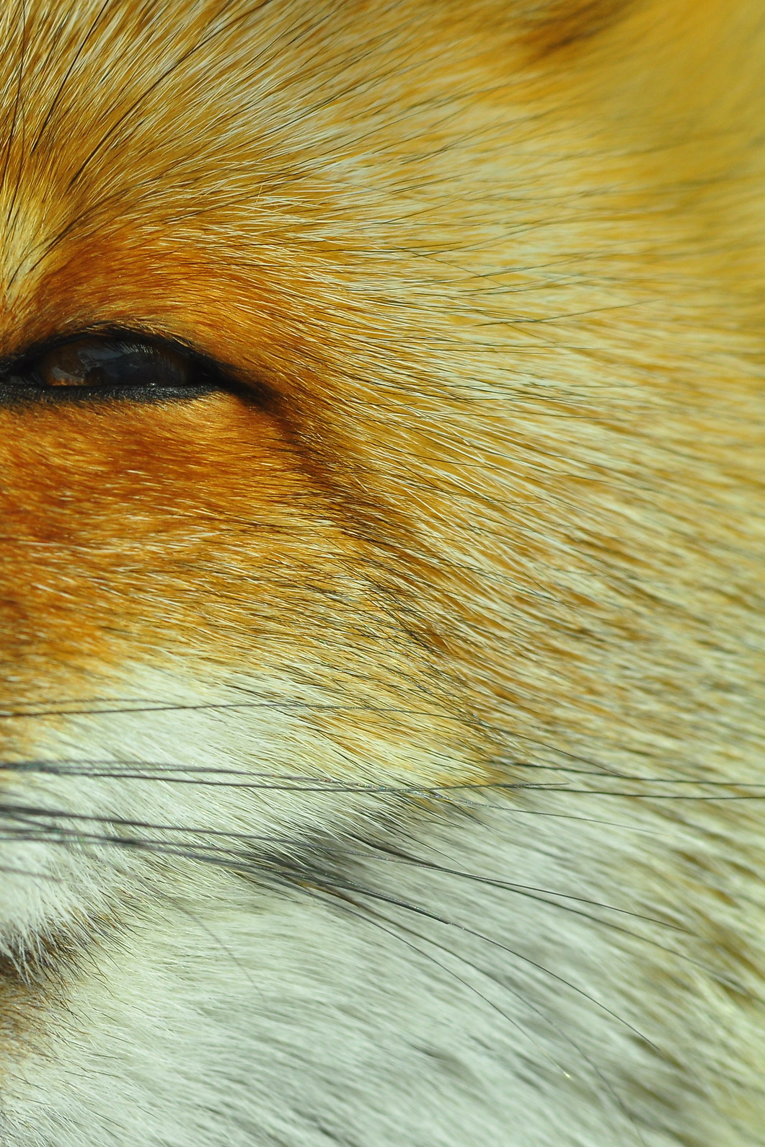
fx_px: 14403
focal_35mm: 452
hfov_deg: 3.0
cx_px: -94
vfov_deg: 4.6
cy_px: 573
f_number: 11
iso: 400
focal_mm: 200
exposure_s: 1/800
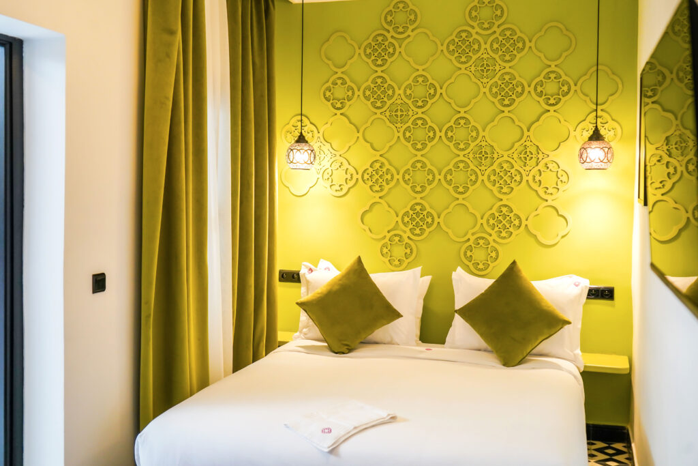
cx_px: 349
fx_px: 717
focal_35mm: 37
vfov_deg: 36.0
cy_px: 233
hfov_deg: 51.9
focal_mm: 37
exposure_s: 1/100
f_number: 4
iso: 1600
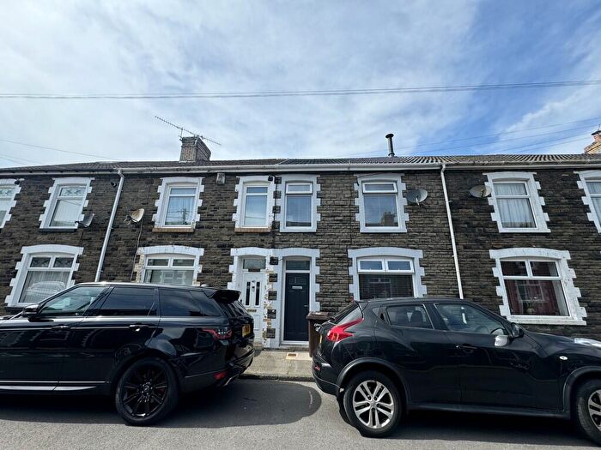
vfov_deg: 85.7
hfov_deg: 102.1
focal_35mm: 14
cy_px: 225
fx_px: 243
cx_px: 300
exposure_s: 1/1217
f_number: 2.2
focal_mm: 2.22
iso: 40
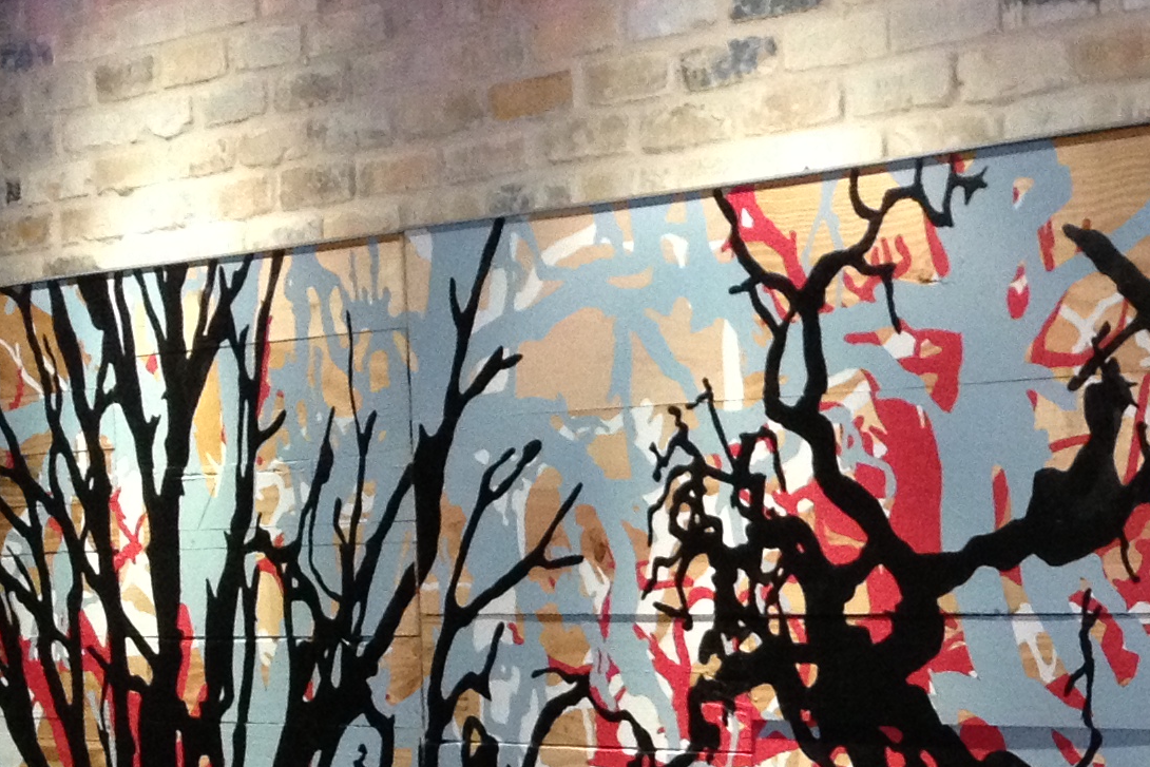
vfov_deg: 12.4
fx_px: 3482
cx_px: 1213
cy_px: 779
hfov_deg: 18.2
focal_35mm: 109
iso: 250
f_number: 2.4
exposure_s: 1/20
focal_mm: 4.28
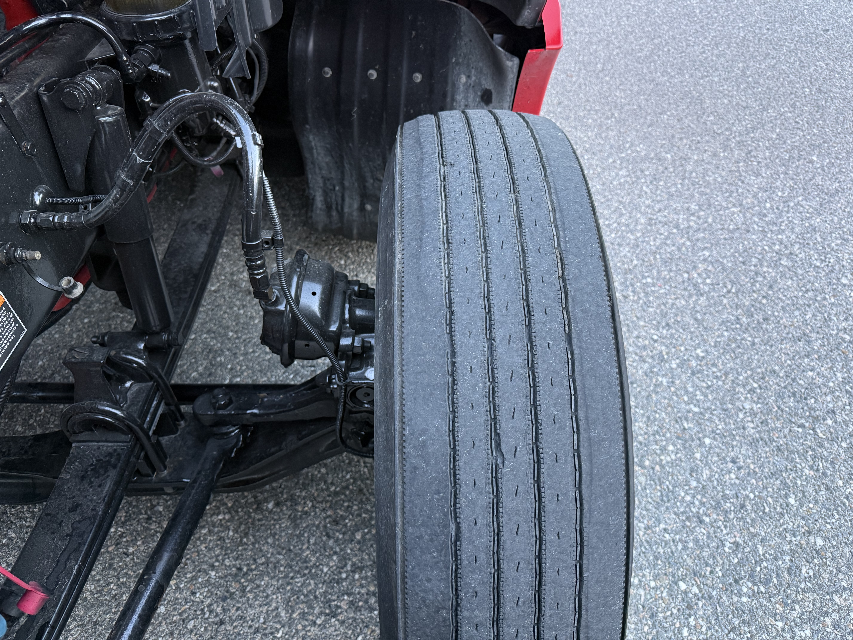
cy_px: 320
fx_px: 591
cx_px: 426
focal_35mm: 24
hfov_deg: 71.6
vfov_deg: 56.8
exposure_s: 1/60
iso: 250
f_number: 1.78
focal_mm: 6.76
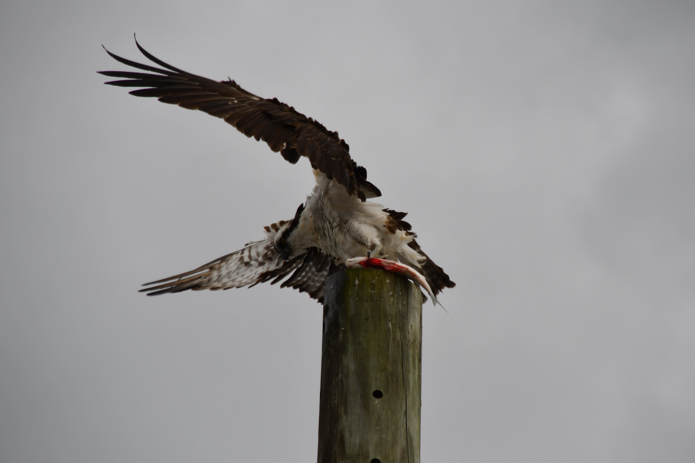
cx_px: 375
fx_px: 6776
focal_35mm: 351
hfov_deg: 5.9
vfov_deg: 3.9
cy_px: 231
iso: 400
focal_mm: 200
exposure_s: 1/1600
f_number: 7.1
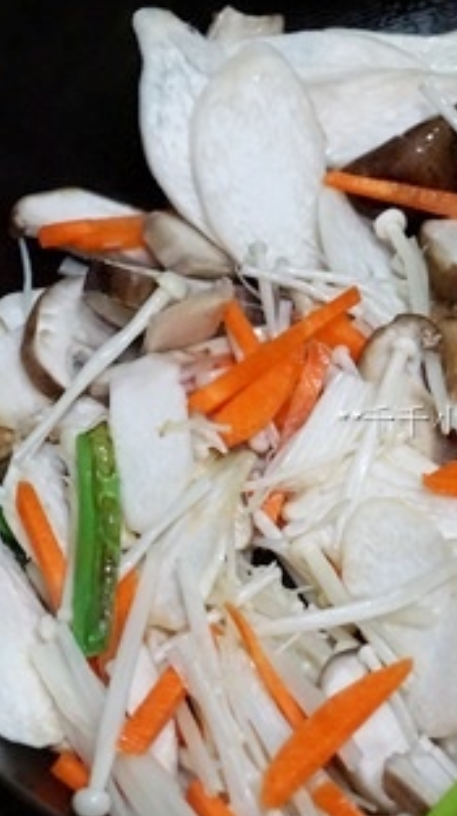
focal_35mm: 128
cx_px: 538
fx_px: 2764
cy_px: 422
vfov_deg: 16.8
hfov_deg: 9.3
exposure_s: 1/100
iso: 3200
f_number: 5.6
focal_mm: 41
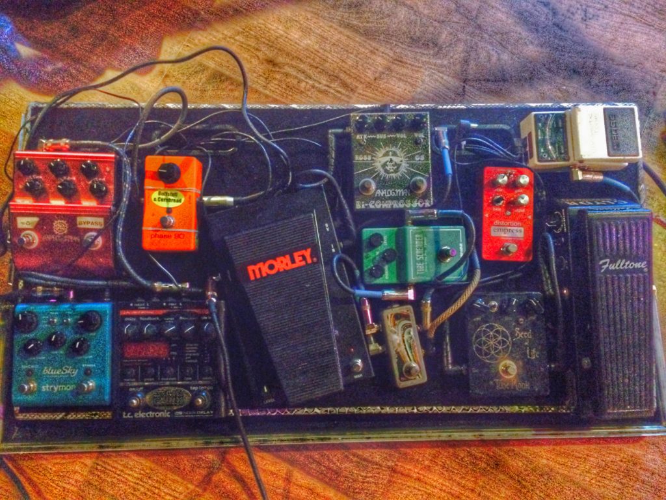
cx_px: 333
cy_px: 250
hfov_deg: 61.7
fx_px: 558
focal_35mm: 29
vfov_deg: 48.2
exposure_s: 1/15
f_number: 2.2
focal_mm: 4.15
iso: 2000
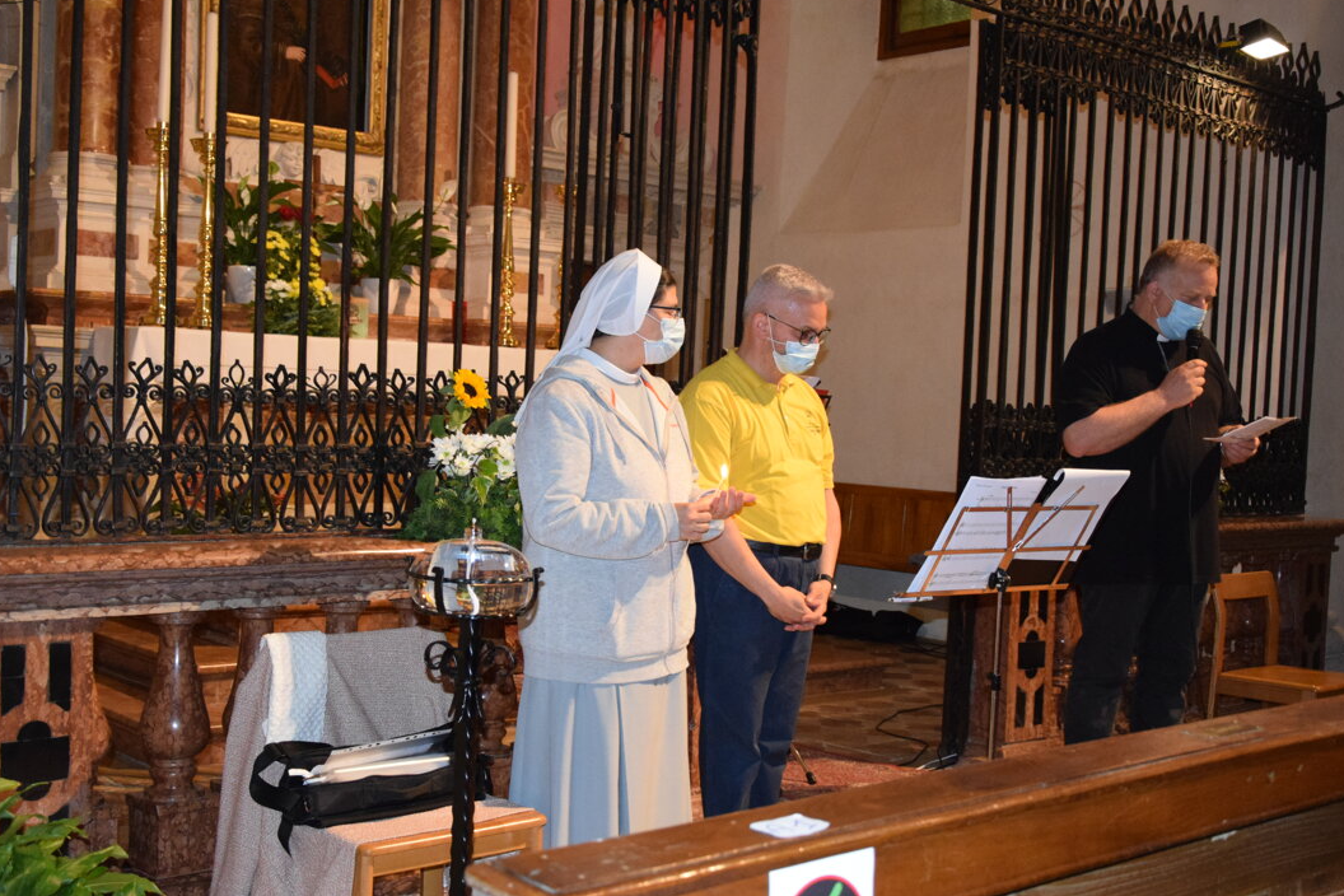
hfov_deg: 46.8
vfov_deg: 32.2
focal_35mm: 42
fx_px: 1551
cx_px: 649
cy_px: 477
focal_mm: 25
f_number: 4
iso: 3200
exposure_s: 1/60
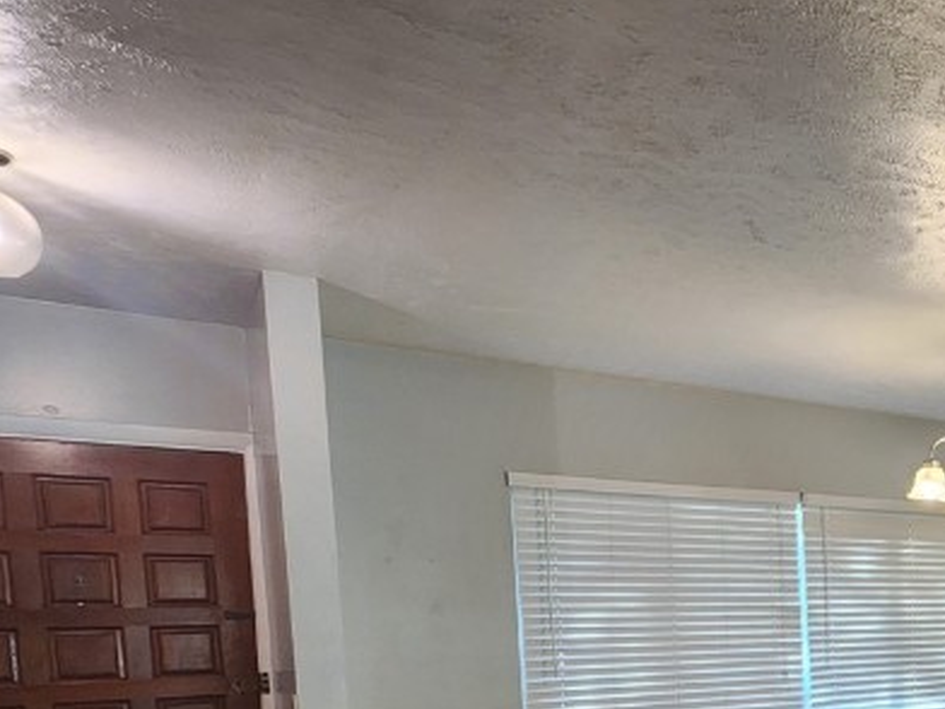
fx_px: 928
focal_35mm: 34
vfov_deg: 38.1
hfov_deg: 42.4
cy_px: 675
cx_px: 1039
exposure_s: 1/40
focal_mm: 2.2
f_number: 2.2
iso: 320
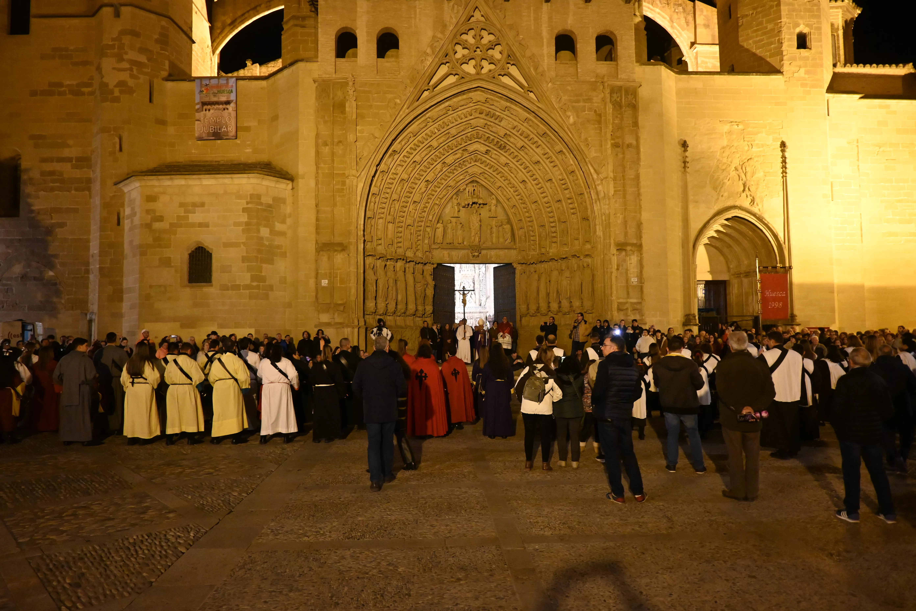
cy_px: 306
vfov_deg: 53.1
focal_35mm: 24
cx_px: 458
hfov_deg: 73.7
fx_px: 611
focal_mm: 16
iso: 3200
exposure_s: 1/40
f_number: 3.5
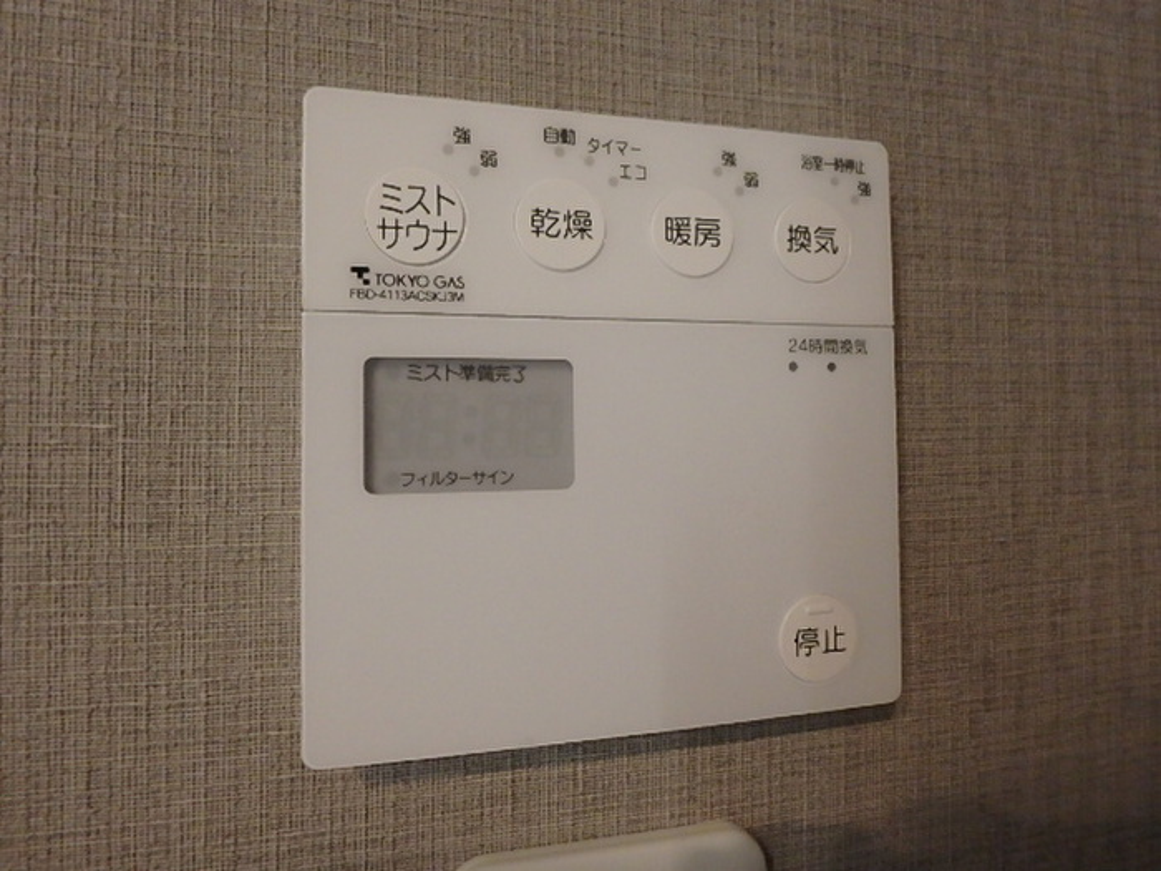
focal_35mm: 21
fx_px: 704
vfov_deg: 63.4
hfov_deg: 79.0
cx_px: 580
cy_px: 436
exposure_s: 1/60
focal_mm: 3.7
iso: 800
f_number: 3.5
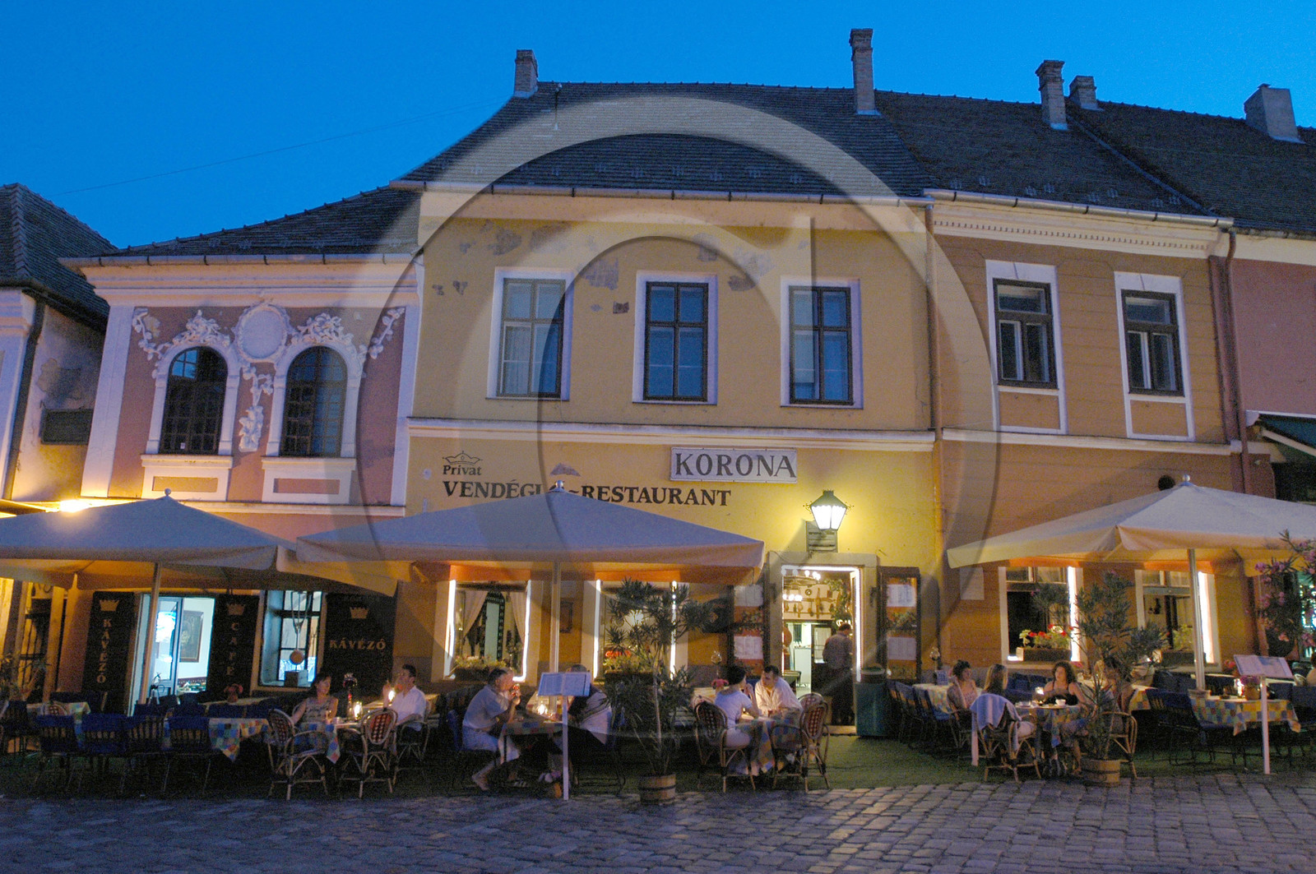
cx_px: 658
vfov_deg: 50.3
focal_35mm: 26
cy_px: 437
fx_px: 931
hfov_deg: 70.5
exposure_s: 1/8
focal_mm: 17
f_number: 2.8
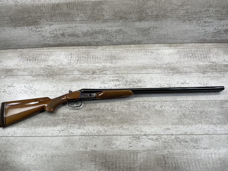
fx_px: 191
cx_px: 114
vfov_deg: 48.2
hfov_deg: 61.7
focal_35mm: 29
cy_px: 86
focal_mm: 3
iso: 16
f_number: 1.8
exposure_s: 1/175
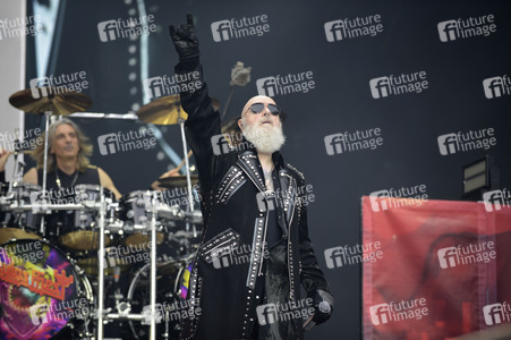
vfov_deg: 8.6
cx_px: 256
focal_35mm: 160
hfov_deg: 12.8
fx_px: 2269
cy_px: 170
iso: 400
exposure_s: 1/640
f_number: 2.8
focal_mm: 160
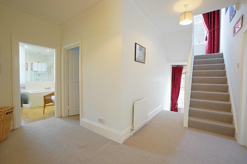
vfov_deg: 77.3
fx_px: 103
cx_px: 124
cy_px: 82
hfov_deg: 100.4
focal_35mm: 15
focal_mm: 10
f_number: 4
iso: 1250
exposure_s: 1/160
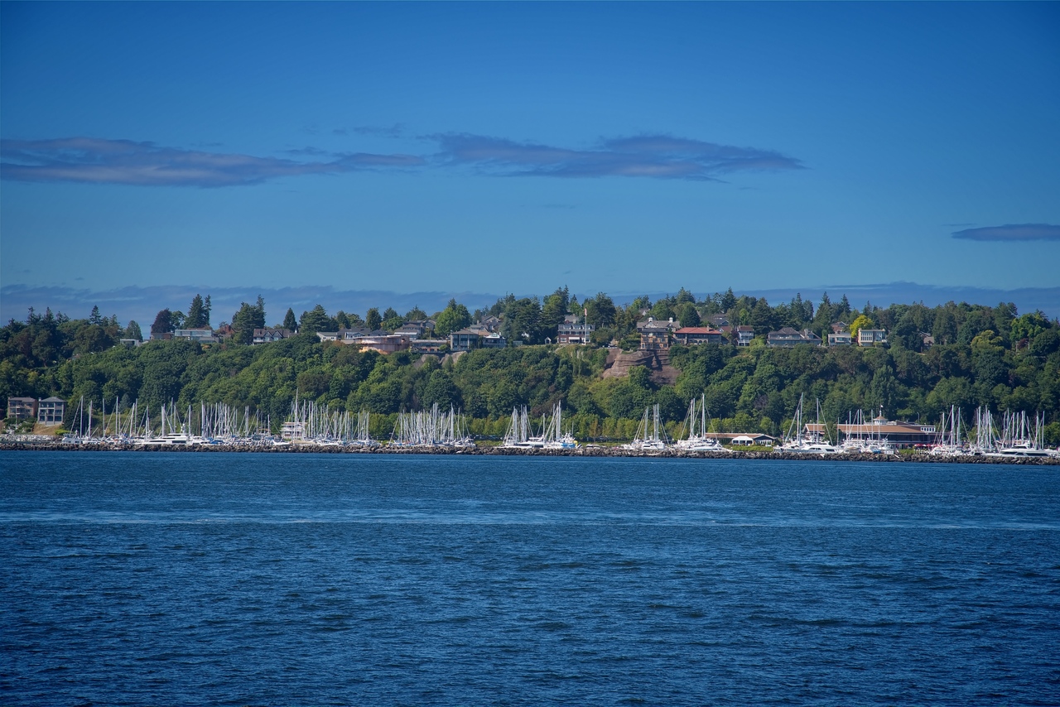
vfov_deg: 11.4
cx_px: 530
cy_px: 354
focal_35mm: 120
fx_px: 3534
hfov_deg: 17.1
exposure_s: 1/320
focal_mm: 120
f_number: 9
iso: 100
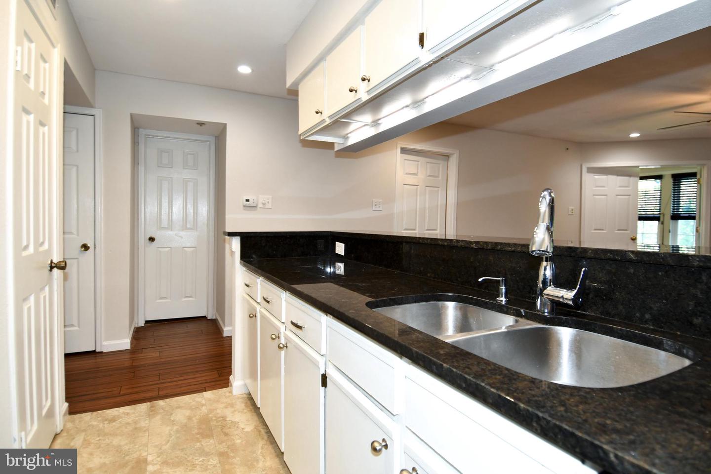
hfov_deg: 90.0
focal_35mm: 18
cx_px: 356
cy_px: 237
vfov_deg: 67.4
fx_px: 355
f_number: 4
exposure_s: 1/60
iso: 450
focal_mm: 12
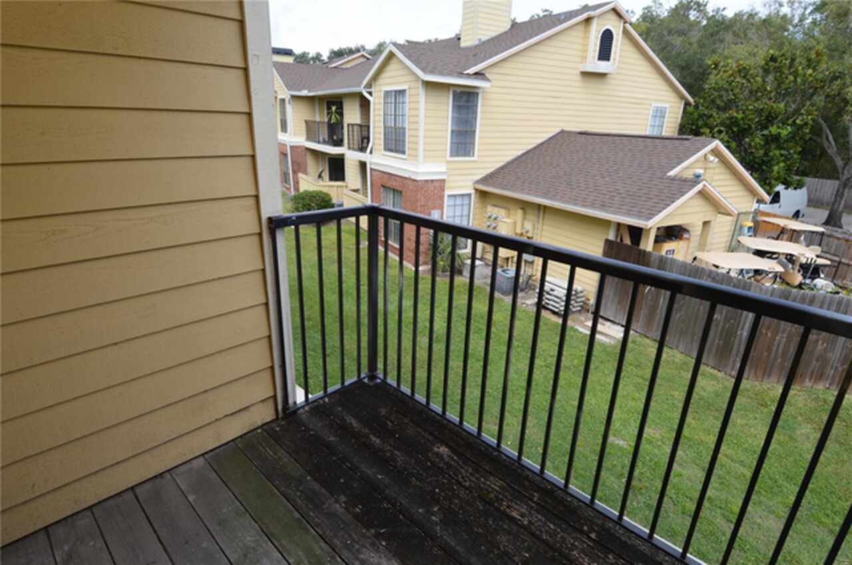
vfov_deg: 67.2
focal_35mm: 18
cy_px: 282
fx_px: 425
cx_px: 426
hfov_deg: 90.1
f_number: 5.6
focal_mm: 12
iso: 100
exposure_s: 1/125
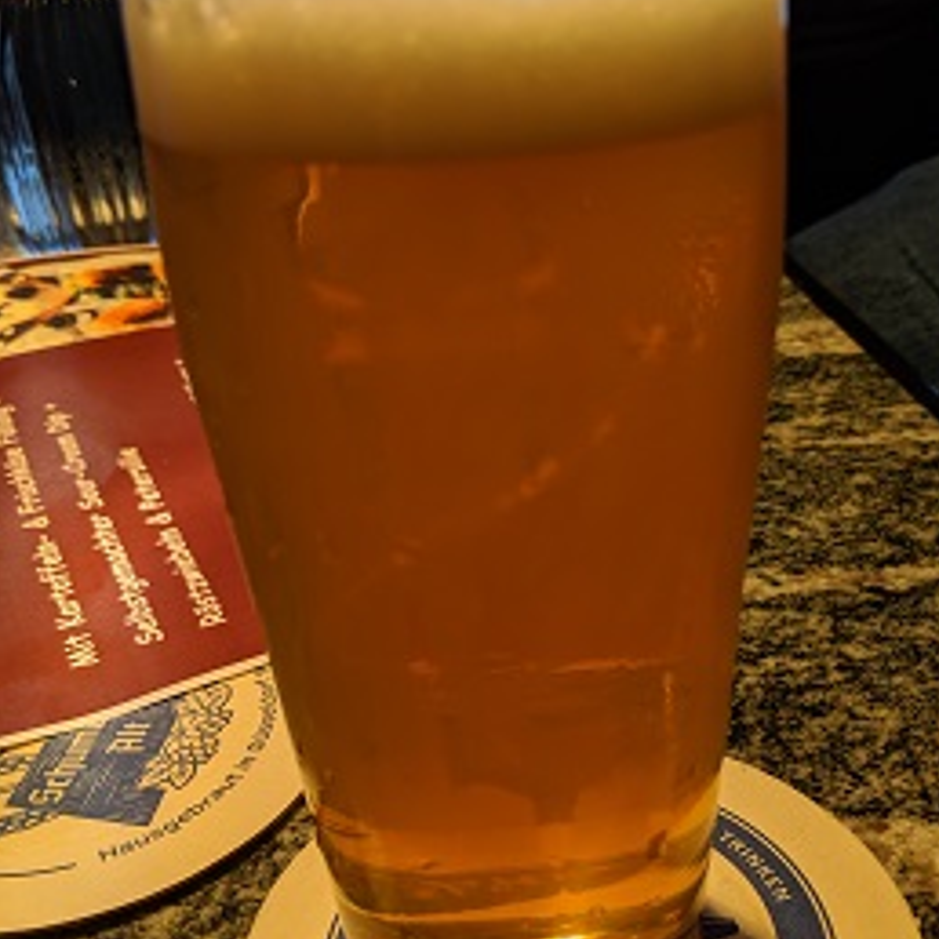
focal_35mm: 37
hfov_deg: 44.8
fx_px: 1136
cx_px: 542
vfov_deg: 44.9
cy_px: 477
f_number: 1.8
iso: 76
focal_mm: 4.44
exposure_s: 1/25
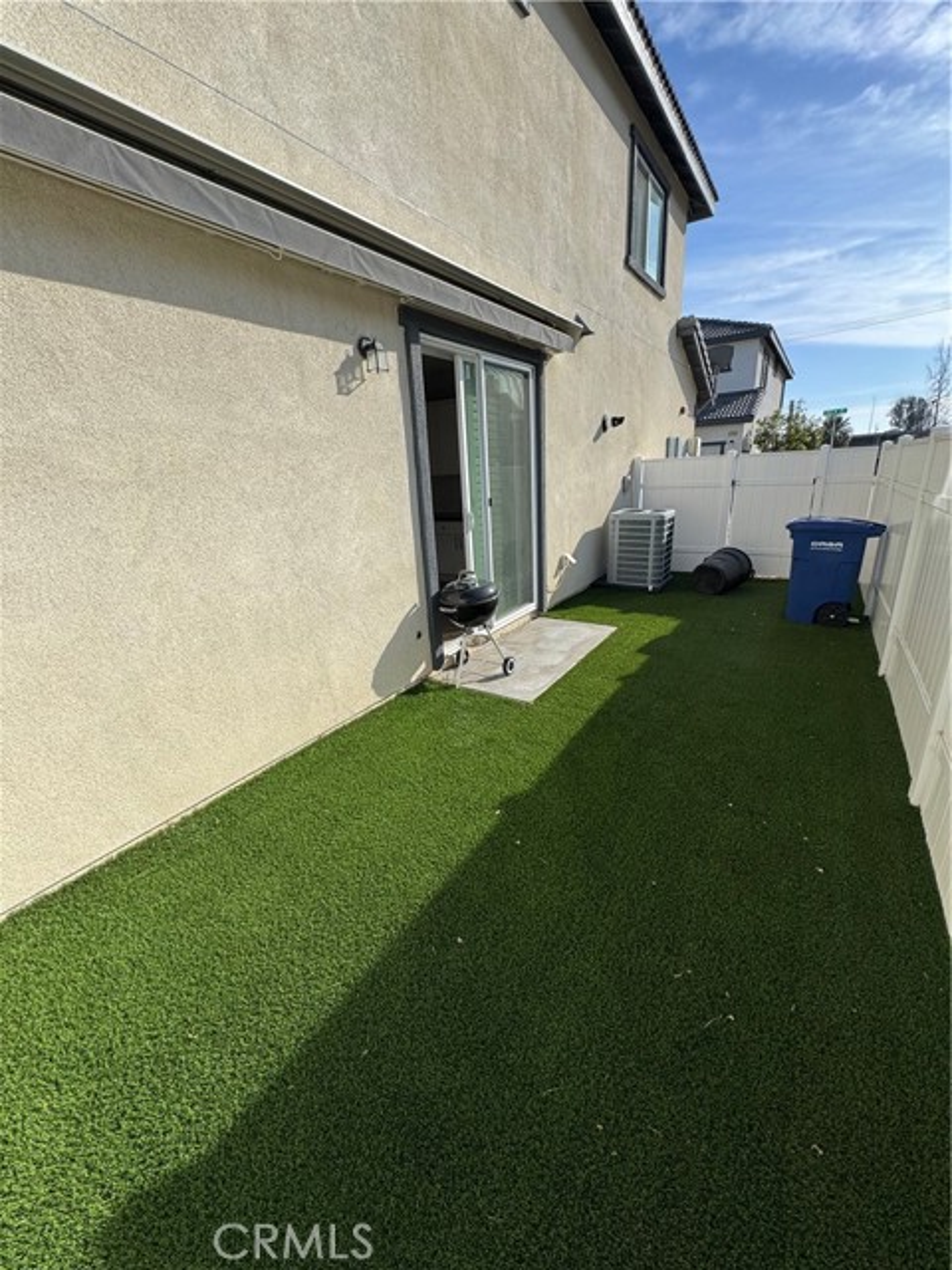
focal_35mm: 14
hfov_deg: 85.7
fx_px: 513
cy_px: 635
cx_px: 476
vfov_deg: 102.1
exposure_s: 1/1832
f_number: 2.2
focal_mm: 2.22
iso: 40
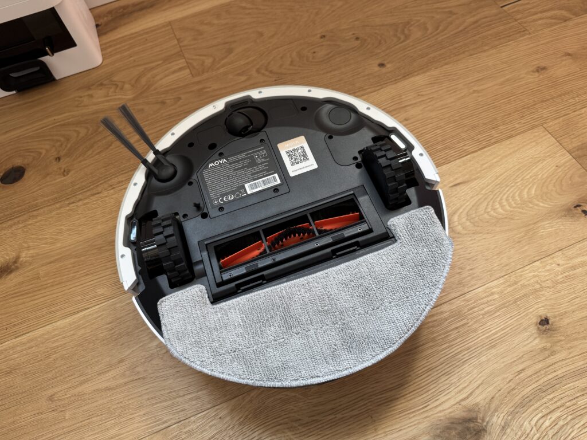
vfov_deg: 56.8
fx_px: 407
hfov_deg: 71.6
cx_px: 294
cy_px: 220
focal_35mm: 24
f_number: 1.78
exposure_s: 1/71
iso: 160
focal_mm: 6.76
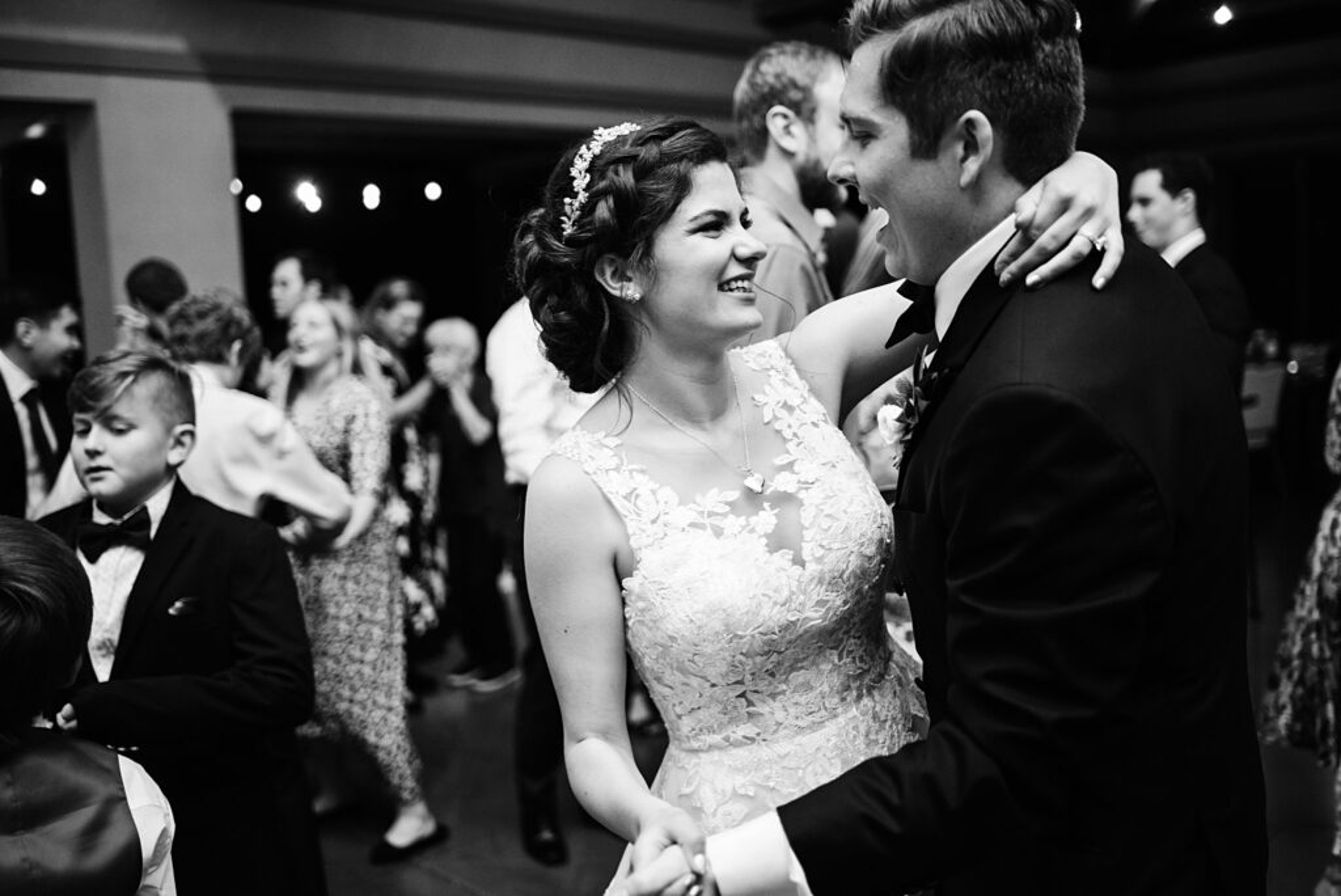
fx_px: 1304
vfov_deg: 37.9
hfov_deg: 54.4
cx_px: 670
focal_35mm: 35
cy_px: 448
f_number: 1.8
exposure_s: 1/200
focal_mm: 35
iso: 1600
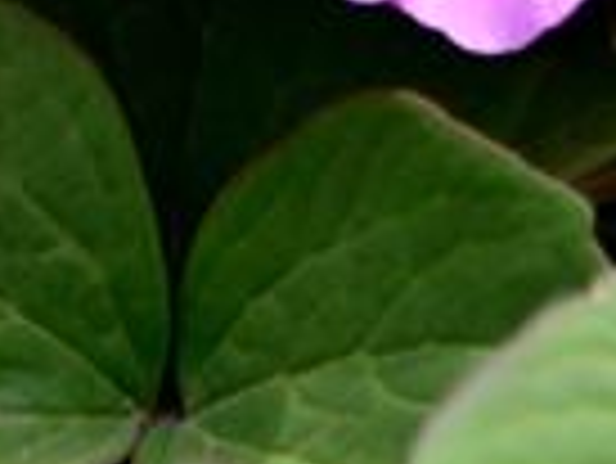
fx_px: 15638
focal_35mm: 878
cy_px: -914
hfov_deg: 2.3
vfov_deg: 1.7
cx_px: 202
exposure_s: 1/4000
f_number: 5.6
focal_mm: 122
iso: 800
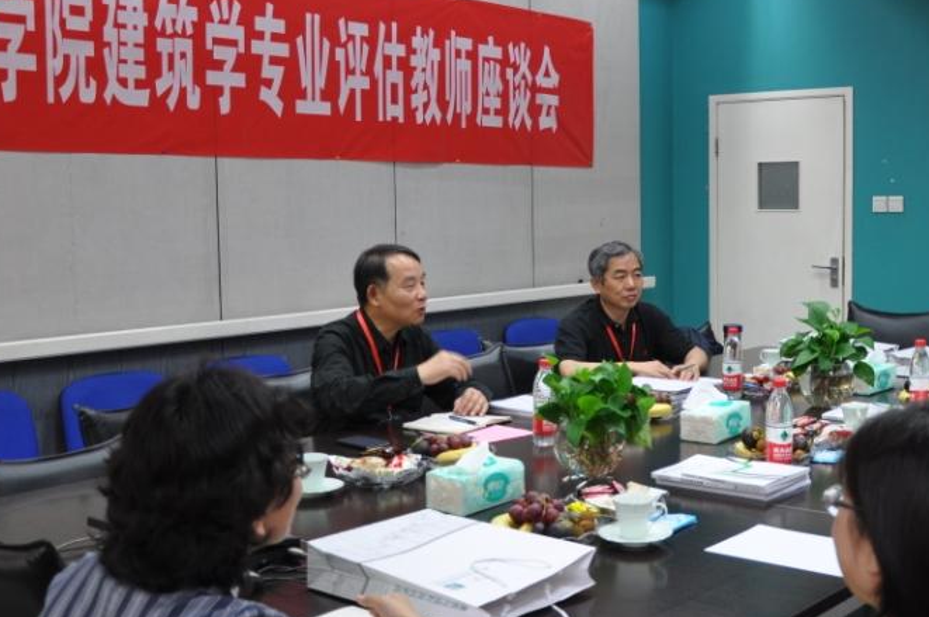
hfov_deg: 40.4
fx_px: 1257
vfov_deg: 27.6
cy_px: 302
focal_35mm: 49
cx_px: 544
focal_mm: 21
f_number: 3.8
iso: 400
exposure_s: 1/50
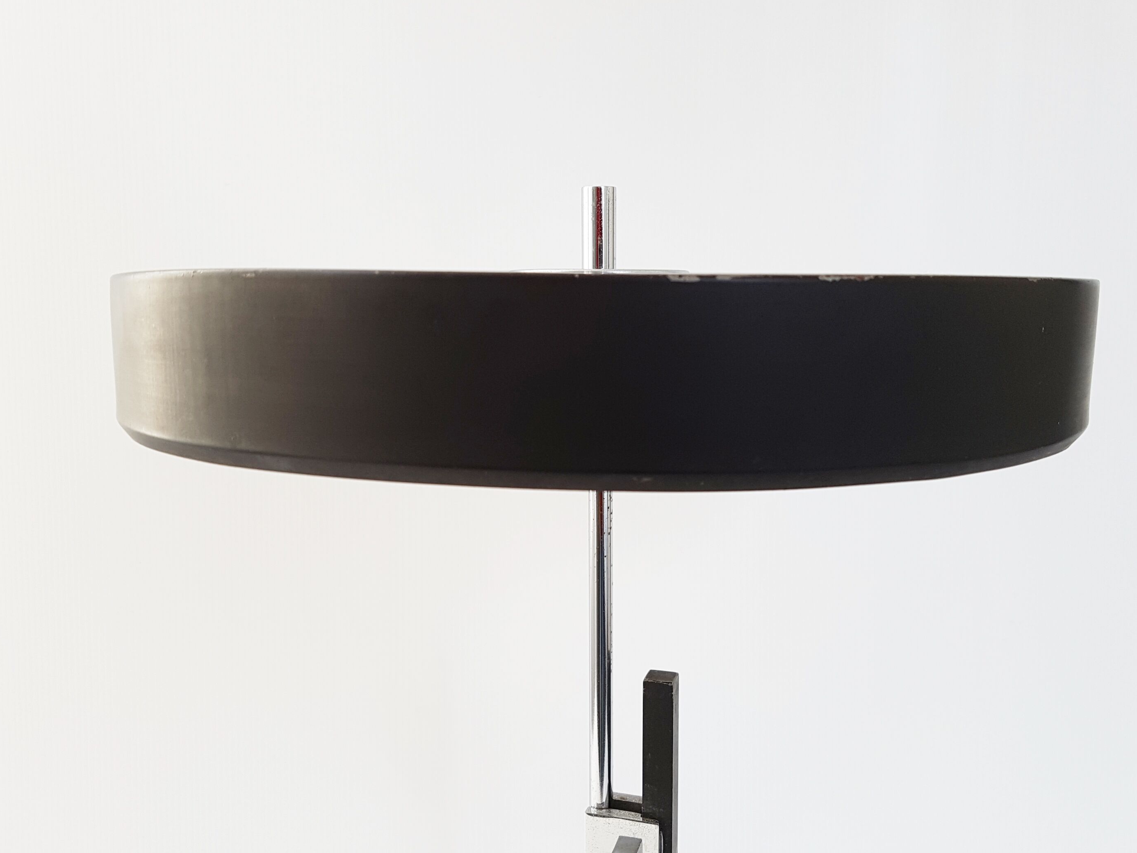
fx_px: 887
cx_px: 579
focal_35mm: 27
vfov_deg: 51.3
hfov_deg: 65.3
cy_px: 413
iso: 64
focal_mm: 4.2
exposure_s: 1/100
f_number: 1.7
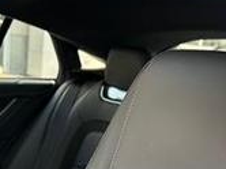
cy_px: 157
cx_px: 93
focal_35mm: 73
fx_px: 476
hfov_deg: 26.7
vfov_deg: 19.7
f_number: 1.78
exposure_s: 1/133
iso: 200
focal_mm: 6.76
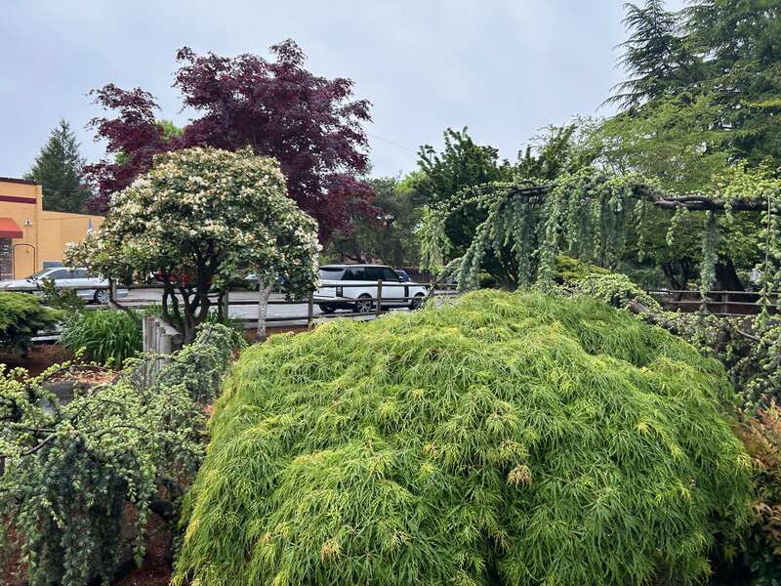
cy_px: 293
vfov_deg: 53.1
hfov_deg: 67.3
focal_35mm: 26
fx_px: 587
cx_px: 390
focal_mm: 5.7
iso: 50
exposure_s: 1/518
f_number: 1.5
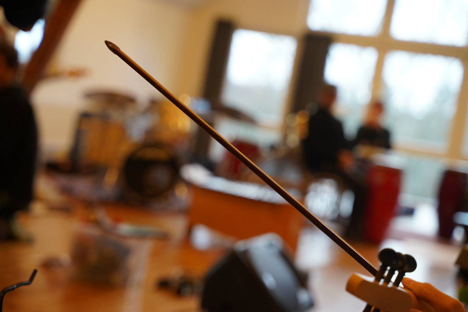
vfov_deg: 18.2
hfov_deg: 27.0
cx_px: 234
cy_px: 156
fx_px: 975
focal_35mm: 75
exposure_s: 1/80
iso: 400
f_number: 4
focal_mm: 75
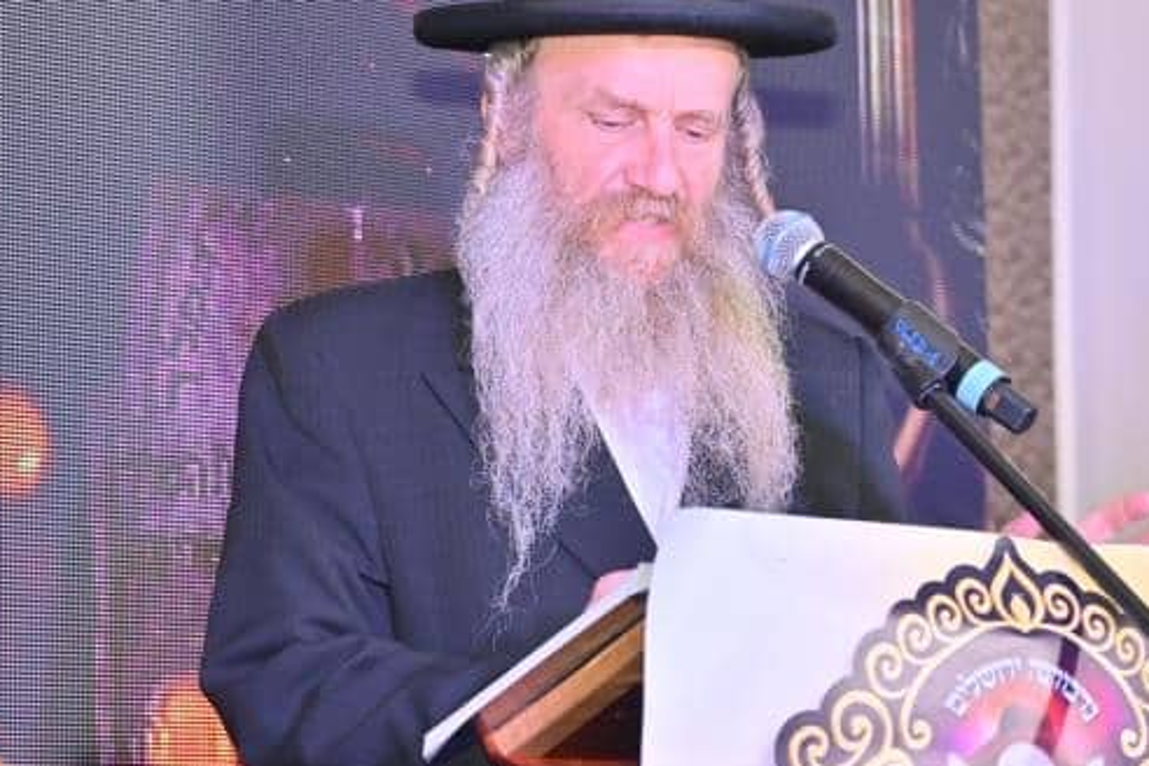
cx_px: 675
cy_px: 496
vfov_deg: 9.1
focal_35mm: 150
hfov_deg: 13.7
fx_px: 4787
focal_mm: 72
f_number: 4
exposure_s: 1/160
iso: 640
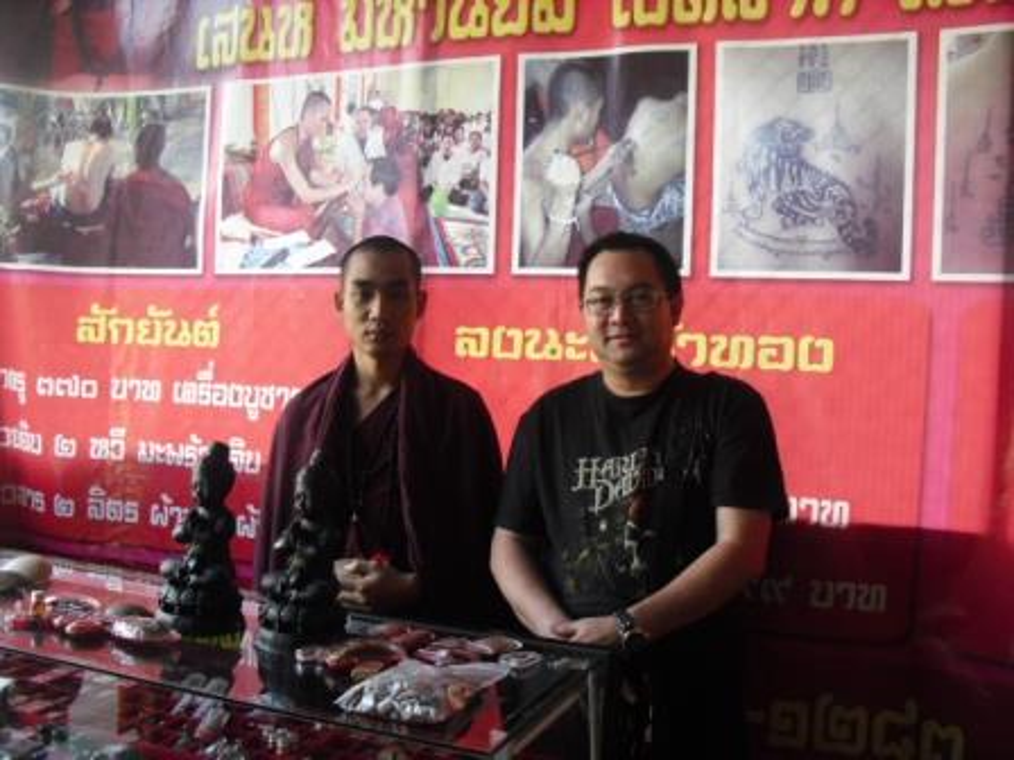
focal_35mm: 36
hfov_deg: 51.4
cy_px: 380
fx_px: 1055
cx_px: 507
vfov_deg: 39.7
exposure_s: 1/80
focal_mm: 6.3
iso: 200
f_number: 3.1
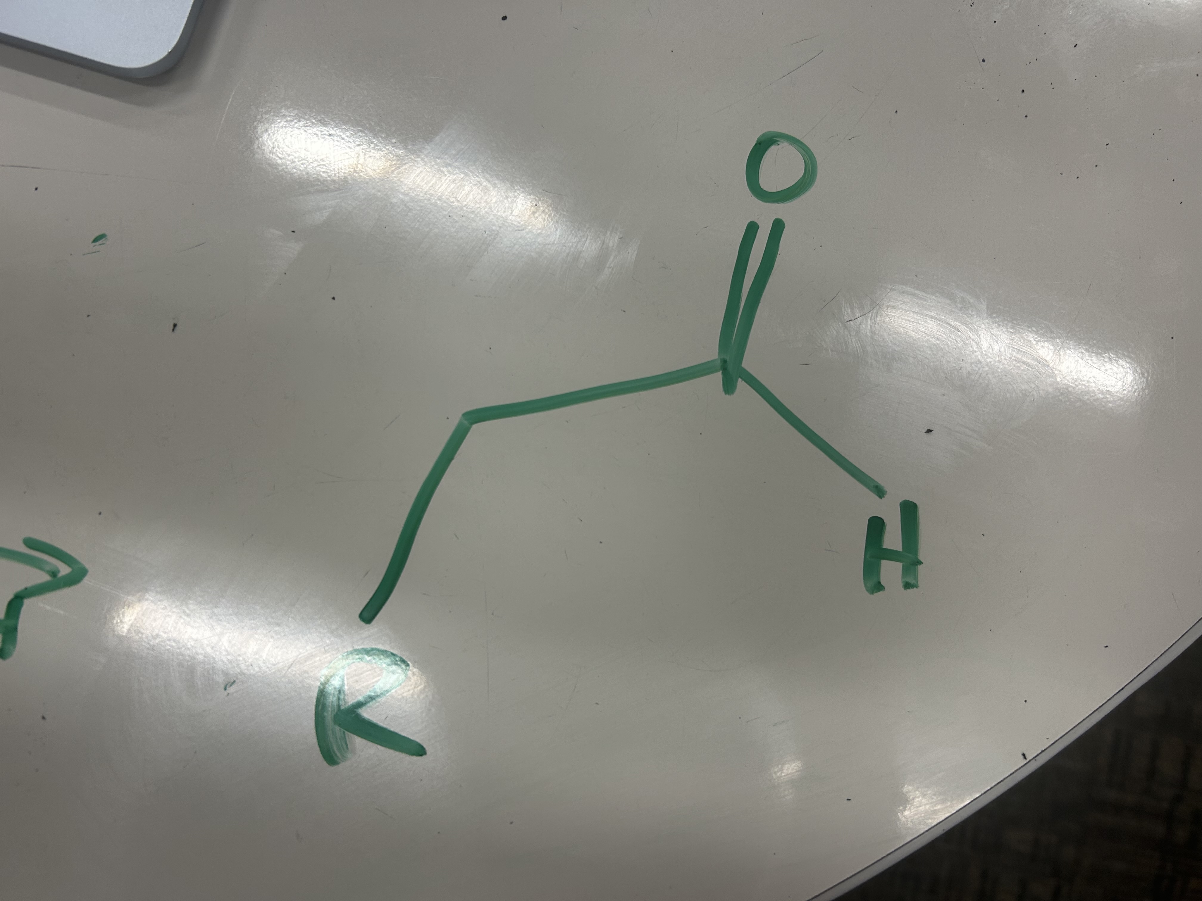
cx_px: 601
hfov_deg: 67.3
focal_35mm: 26
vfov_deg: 53.1
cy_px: 450
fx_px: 903
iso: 64
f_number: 1.5
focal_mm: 5.7
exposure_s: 1/100
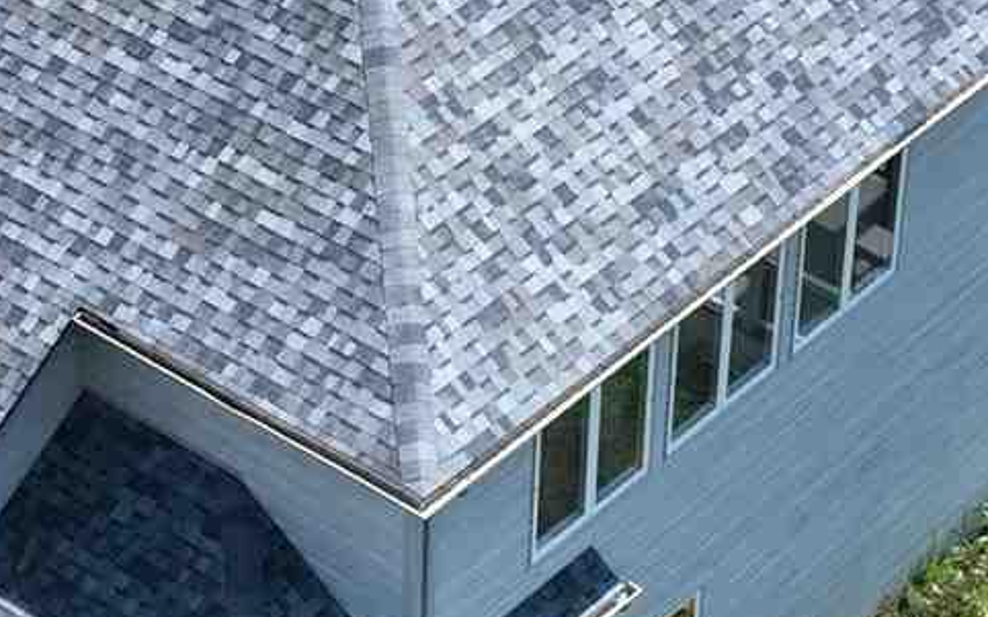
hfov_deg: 12.9
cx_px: 238
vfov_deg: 8.1
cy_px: 87
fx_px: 4361
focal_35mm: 162
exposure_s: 1/1250
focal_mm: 12.29
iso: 110
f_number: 2.8
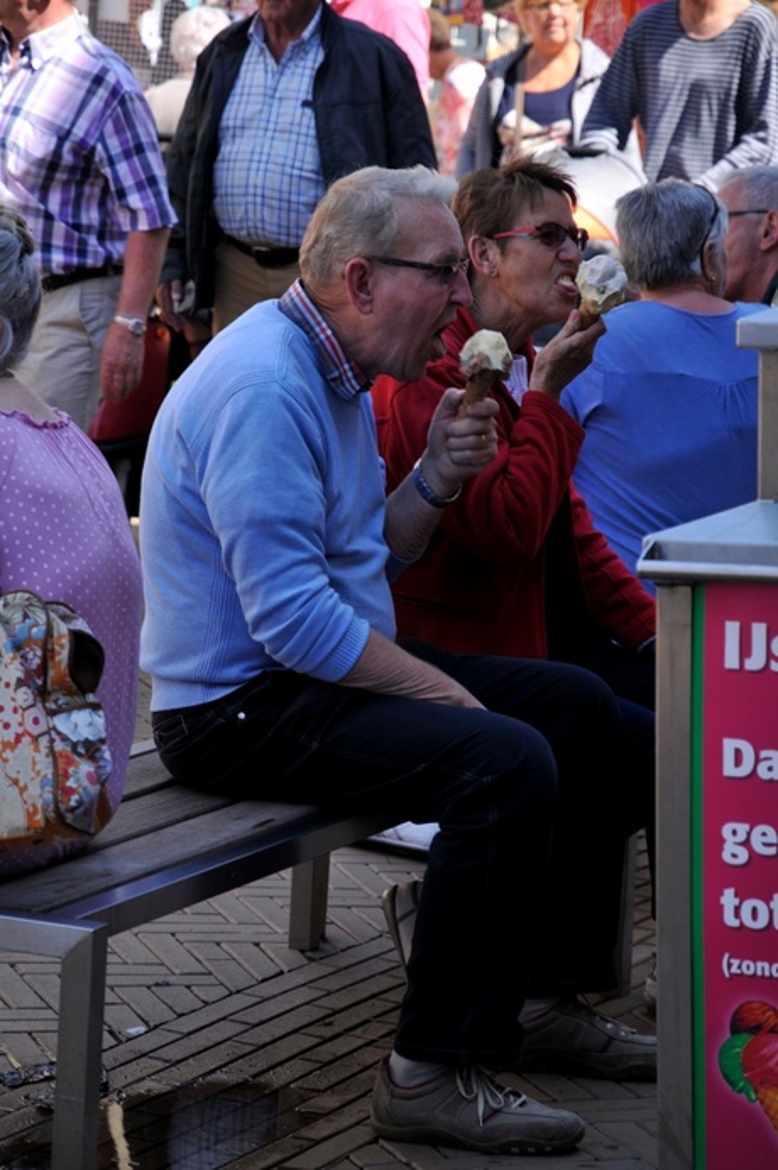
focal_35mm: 128
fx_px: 4141
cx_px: 389
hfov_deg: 10.7
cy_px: 585
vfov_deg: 16.1
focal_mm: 85
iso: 200
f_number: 5.6
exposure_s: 1/80
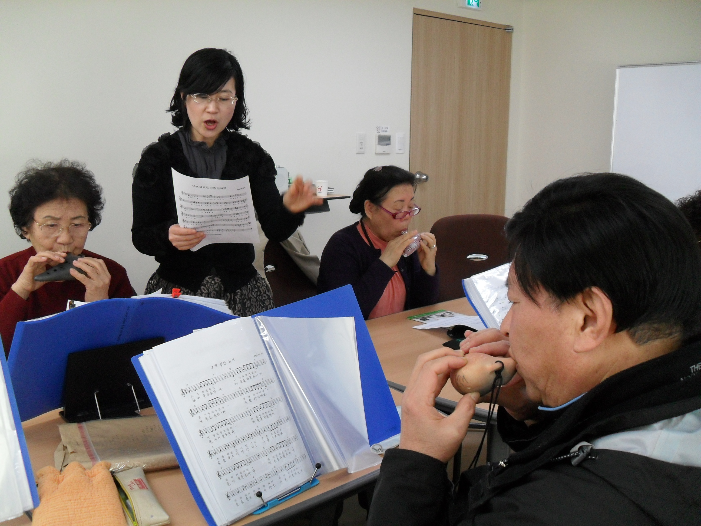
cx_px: 350
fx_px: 709
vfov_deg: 40.7
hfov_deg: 52.6
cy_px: 263
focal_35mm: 35
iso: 200
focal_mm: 6.2
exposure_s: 1/90
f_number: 2.8
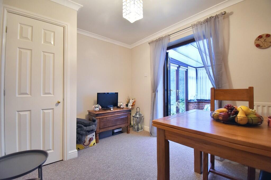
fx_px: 113
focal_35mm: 15
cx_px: 136
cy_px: 90
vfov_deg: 77.3
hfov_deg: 100.4
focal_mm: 10
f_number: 4.5
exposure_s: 1/15
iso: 450
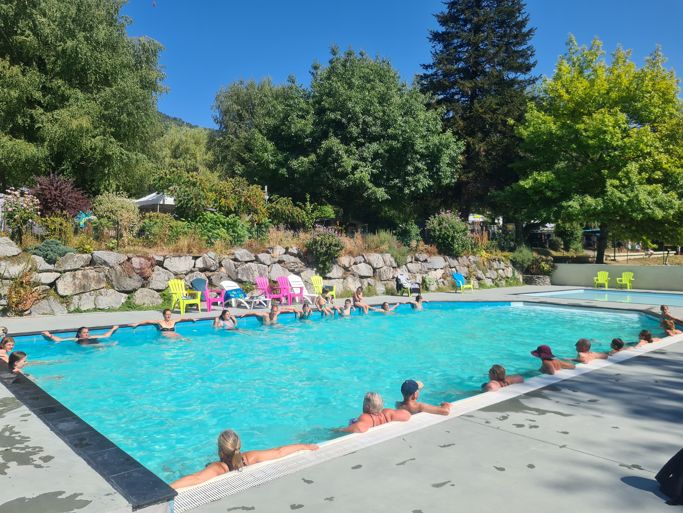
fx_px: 513
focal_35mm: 26
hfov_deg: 67.3
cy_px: 256
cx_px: 342
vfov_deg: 53.1
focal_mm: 5.4
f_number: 1.8
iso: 50
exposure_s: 1/2680
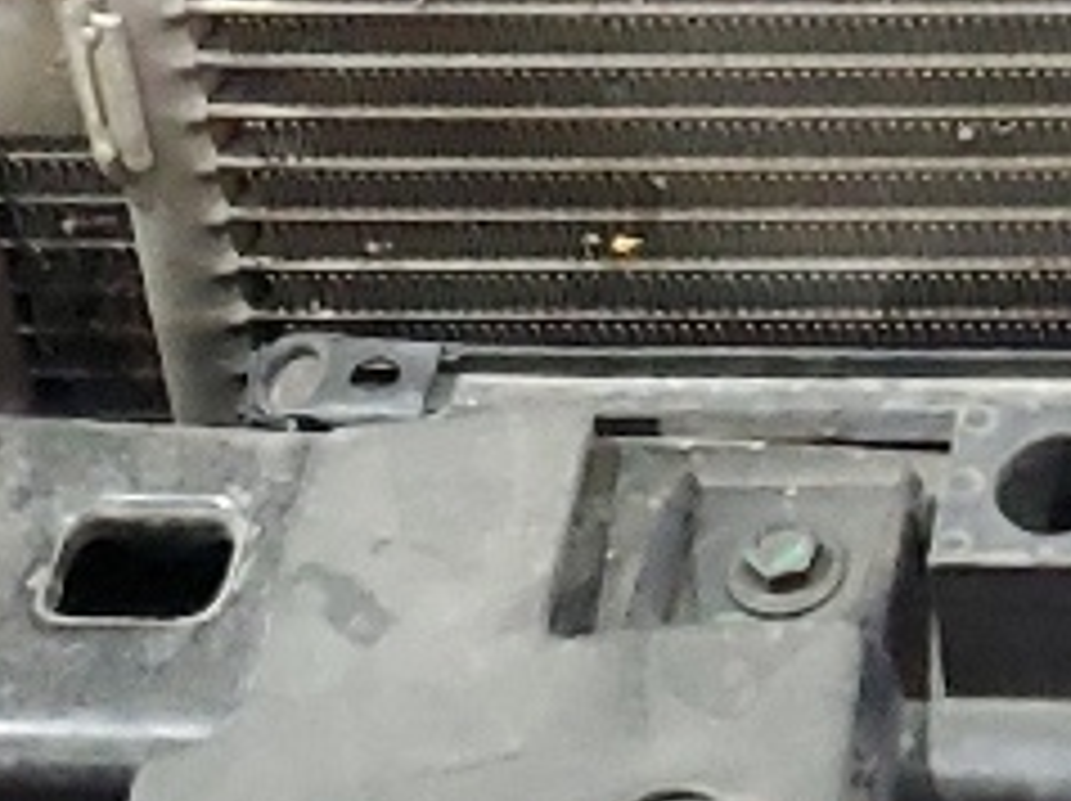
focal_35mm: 175
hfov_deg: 10.4
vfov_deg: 8.1
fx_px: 5409
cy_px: -824
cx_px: 2110
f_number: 1.5
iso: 300
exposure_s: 1/60.2
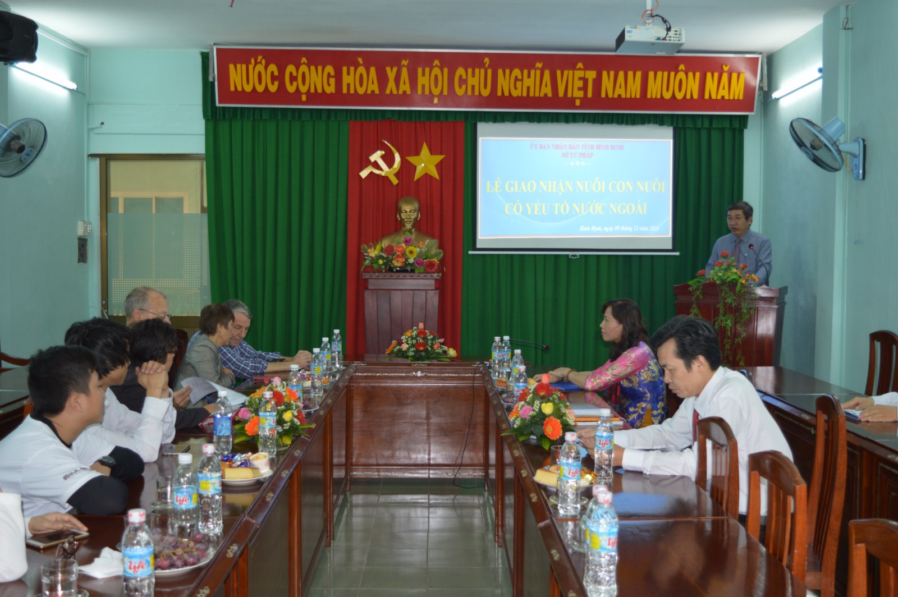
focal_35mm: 42
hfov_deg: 46.4
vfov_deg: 31.8
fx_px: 1047
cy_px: 298
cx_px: 449
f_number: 4.2
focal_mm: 28
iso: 320
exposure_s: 1/30
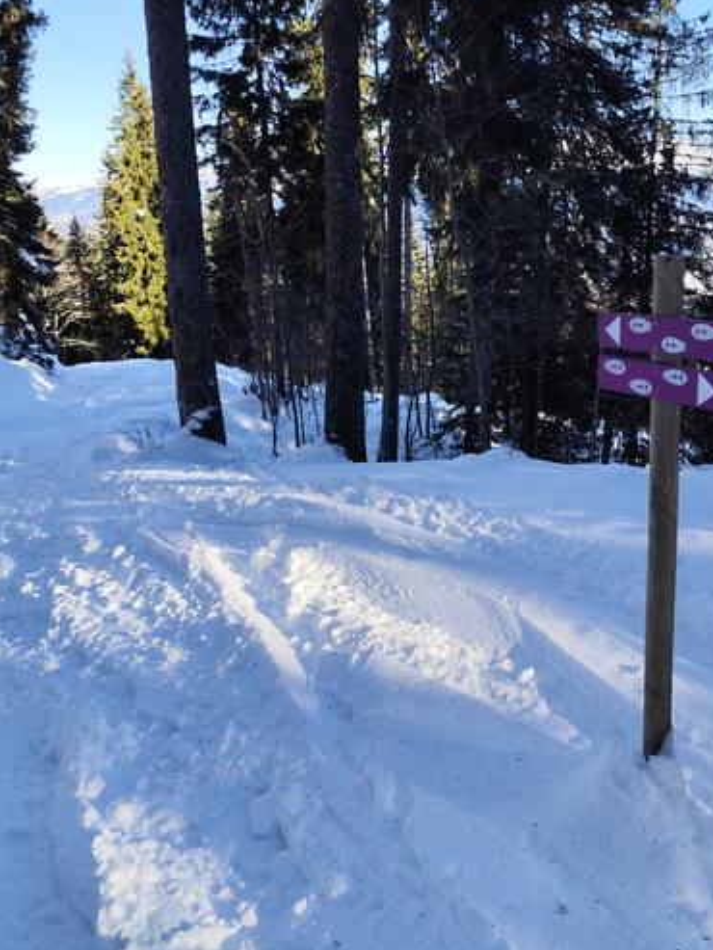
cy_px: 378
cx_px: 401
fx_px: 769
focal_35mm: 28
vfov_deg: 62.8
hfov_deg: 49.6
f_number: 1.65
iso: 50
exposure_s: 1/594
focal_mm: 6.19
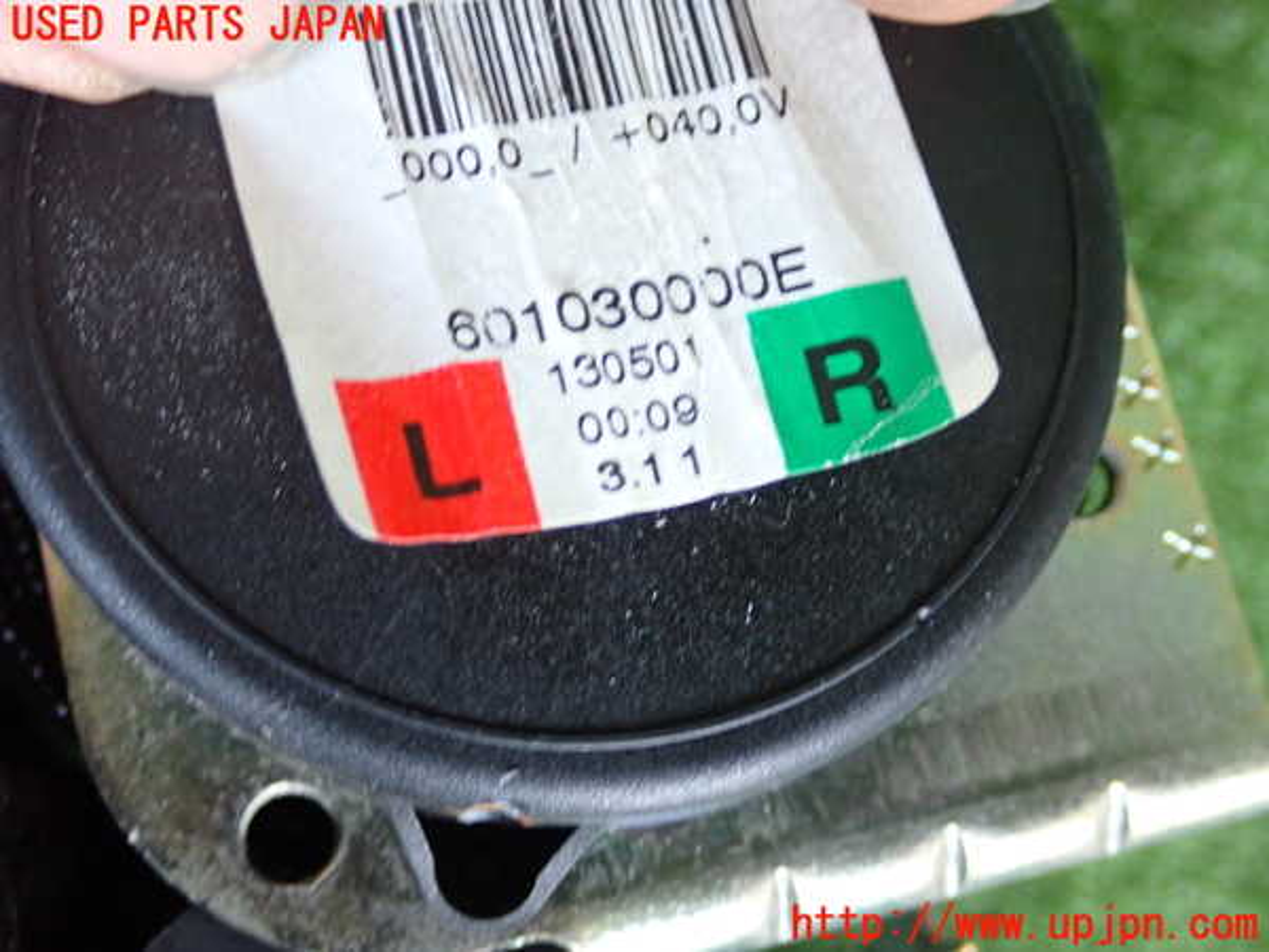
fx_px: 1723
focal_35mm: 47
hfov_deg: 40.4
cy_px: 476
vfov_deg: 30.9
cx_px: 634
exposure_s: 1/50
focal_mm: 8.4
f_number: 3.1
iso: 640
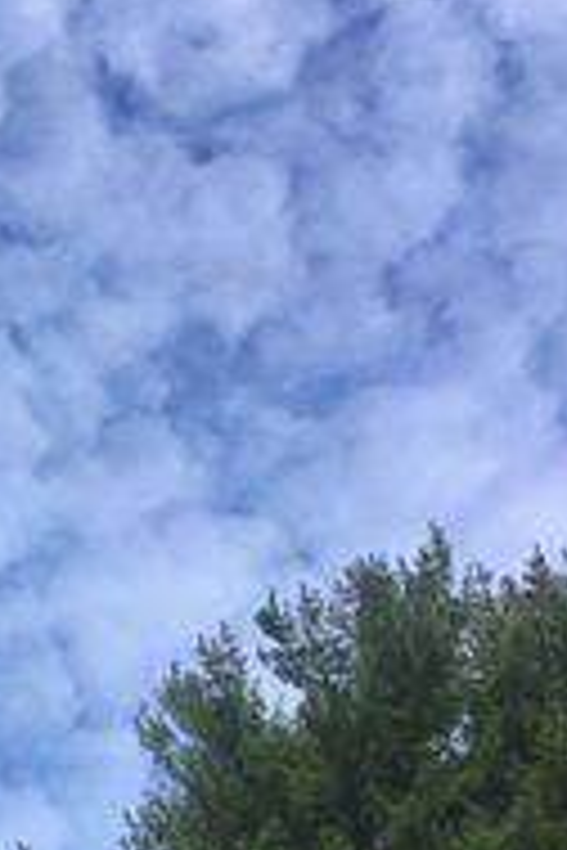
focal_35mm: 64
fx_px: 1512
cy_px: 648
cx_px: -4
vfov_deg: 30.8
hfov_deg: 20.5
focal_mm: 4.15
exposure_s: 1/1115
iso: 25
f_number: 2.2
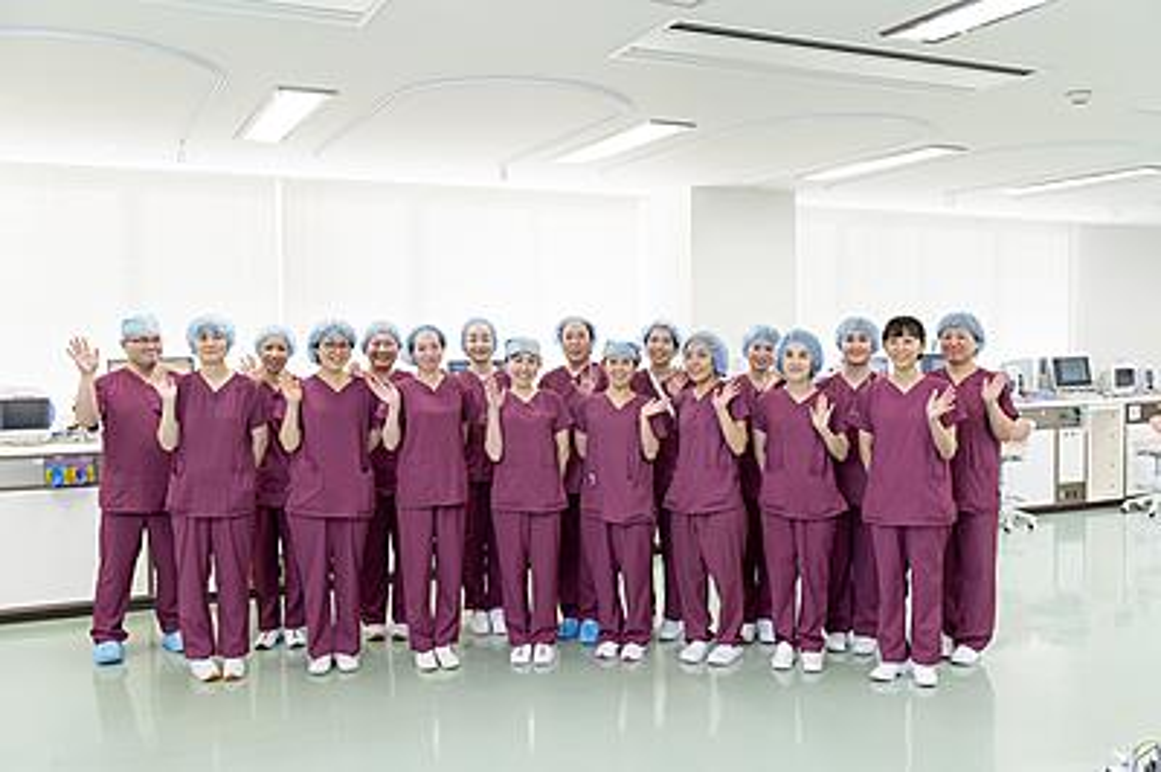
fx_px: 1096
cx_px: 580
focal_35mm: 34
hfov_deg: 55.8
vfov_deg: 38.8
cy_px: 386
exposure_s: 1/100
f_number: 5
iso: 800
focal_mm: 34
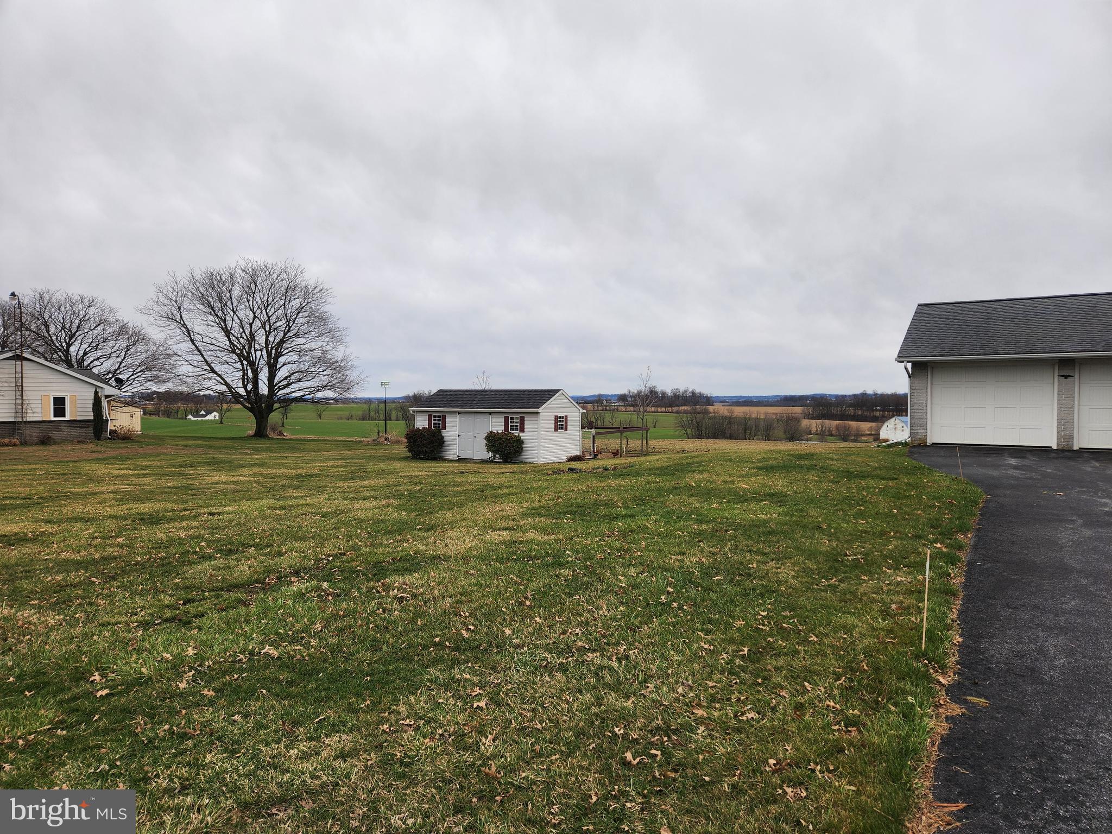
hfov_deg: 73.9
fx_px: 739
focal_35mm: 23
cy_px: 417
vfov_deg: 58.9
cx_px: 556
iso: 20
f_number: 1.8
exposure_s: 1/441
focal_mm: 5.4
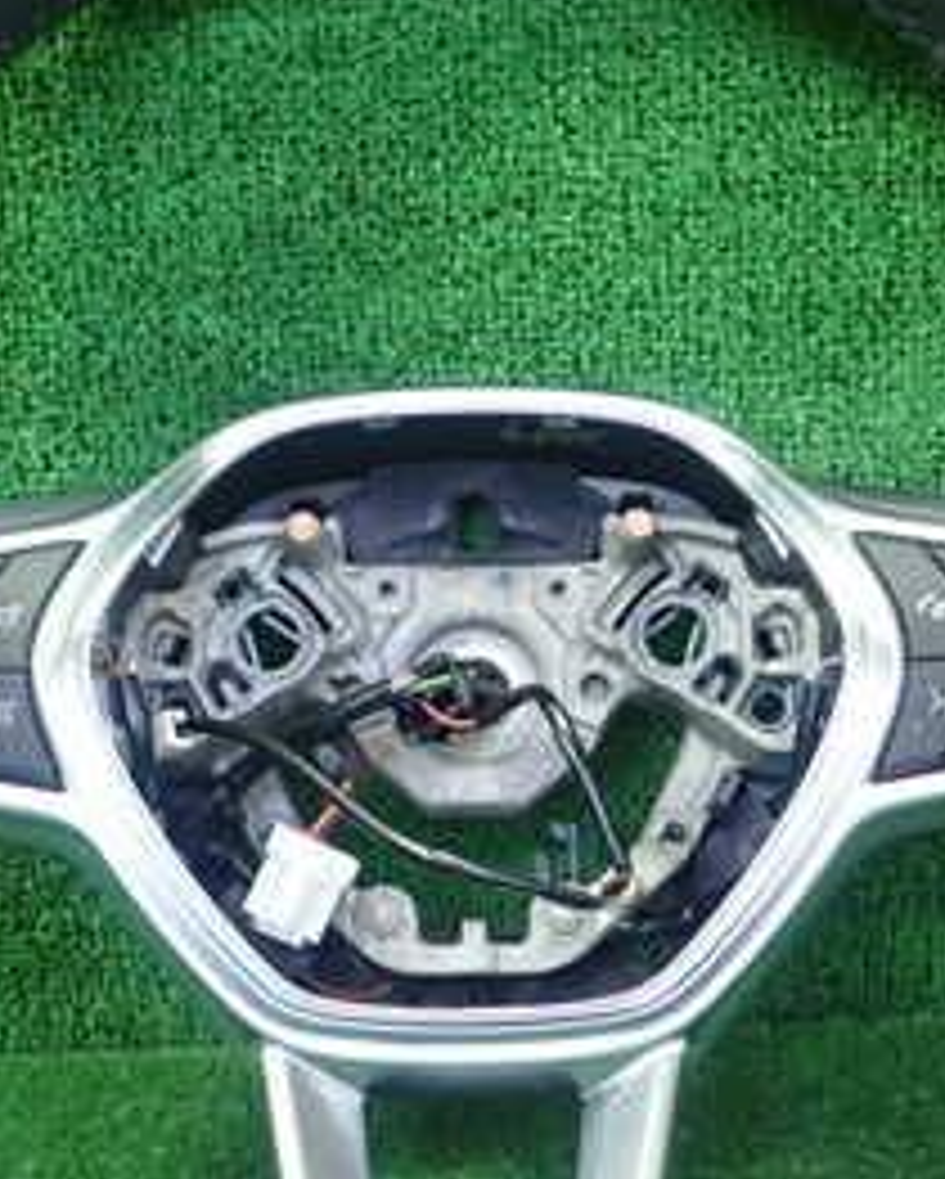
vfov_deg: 28.3
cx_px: 446
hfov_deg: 22.8
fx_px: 2340
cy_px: 612
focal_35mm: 67
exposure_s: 1/125
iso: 500
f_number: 2.3
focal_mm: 5.5
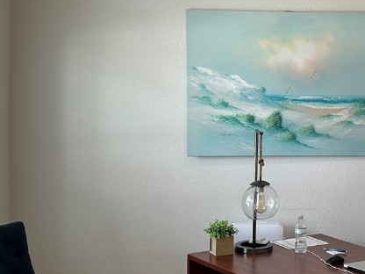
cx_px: 330
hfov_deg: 29.0
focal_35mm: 64
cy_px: 108
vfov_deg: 22.9
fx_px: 675
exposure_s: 1/120
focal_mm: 5.7
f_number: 1.5
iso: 50
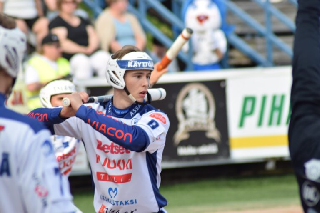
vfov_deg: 3.4
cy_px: 106
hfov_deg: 5.1
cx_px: 160
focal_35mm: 405
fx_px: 3600
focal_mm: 270
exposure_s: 1/125
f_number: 6.3
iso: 100
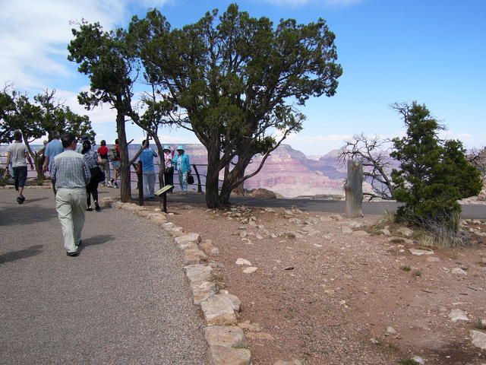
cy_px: 182
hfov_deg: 52.6
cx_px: 243
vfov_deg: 40.7
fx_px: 491
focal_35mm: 35
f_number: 8
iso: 50
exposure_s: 1/125
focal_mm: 5.8
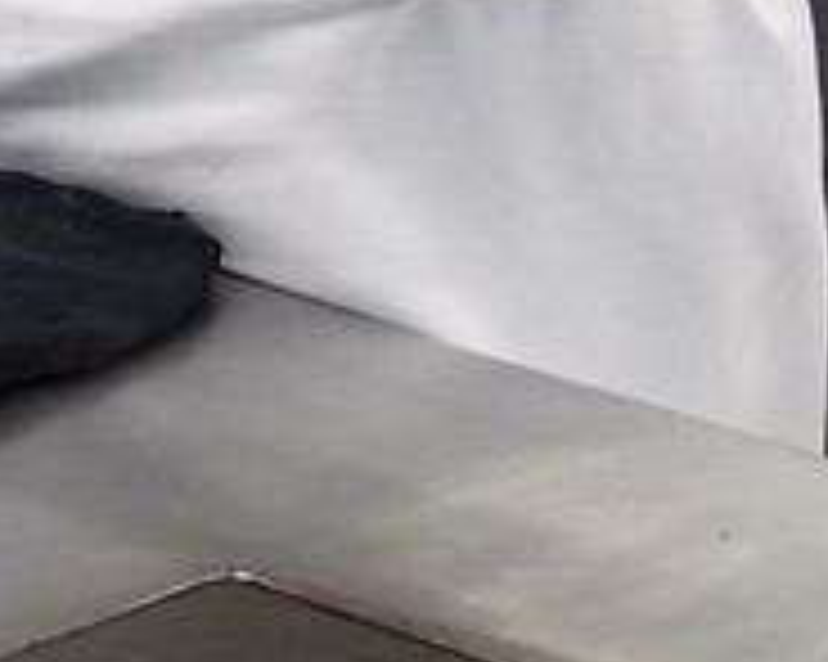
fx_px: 6809
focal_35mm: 278
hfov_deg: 6.2
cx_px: -1958
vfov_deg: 5.2
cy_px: -1374
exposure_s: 1/80
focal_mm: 34
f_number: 6.3
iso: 1600
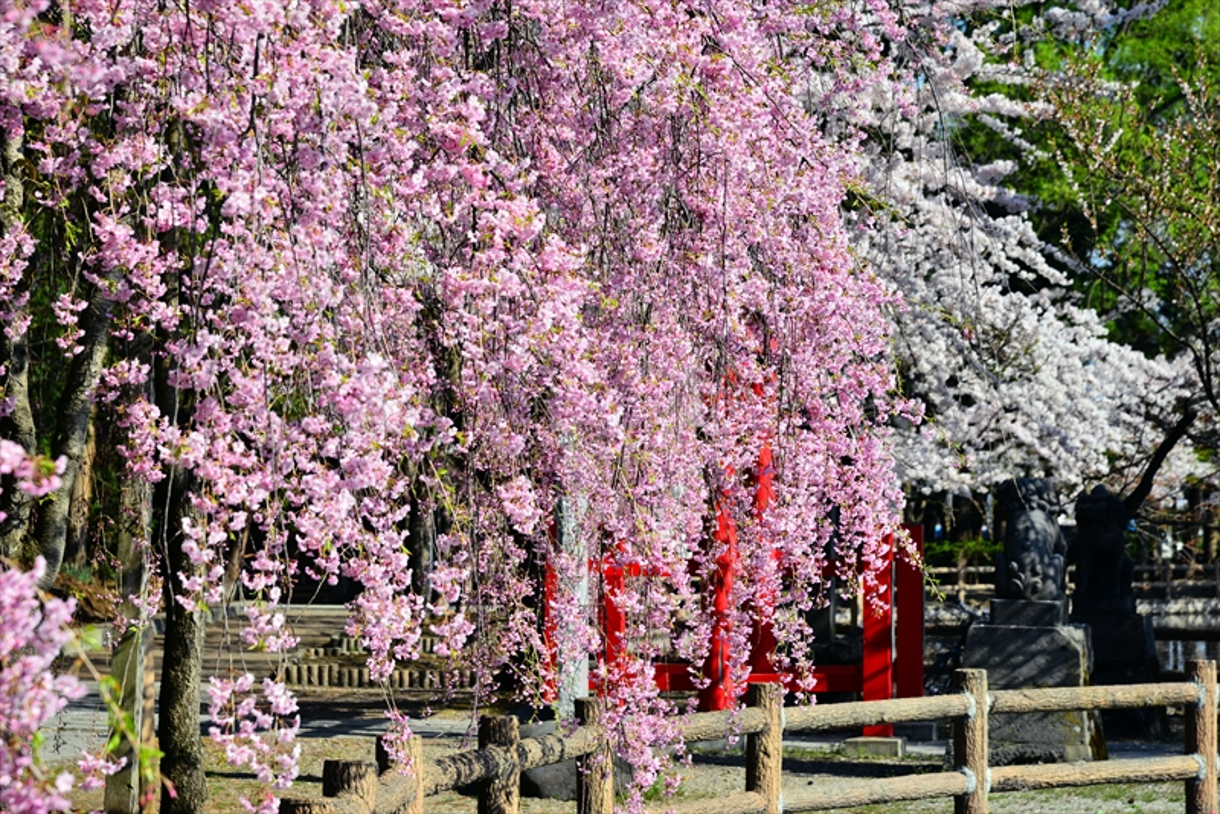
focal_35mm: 120
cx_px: 610
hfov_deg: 17.1
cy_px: 407
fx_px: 4068
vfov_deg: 11.4
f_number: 11
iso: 400
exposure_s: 1/500
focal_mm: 120
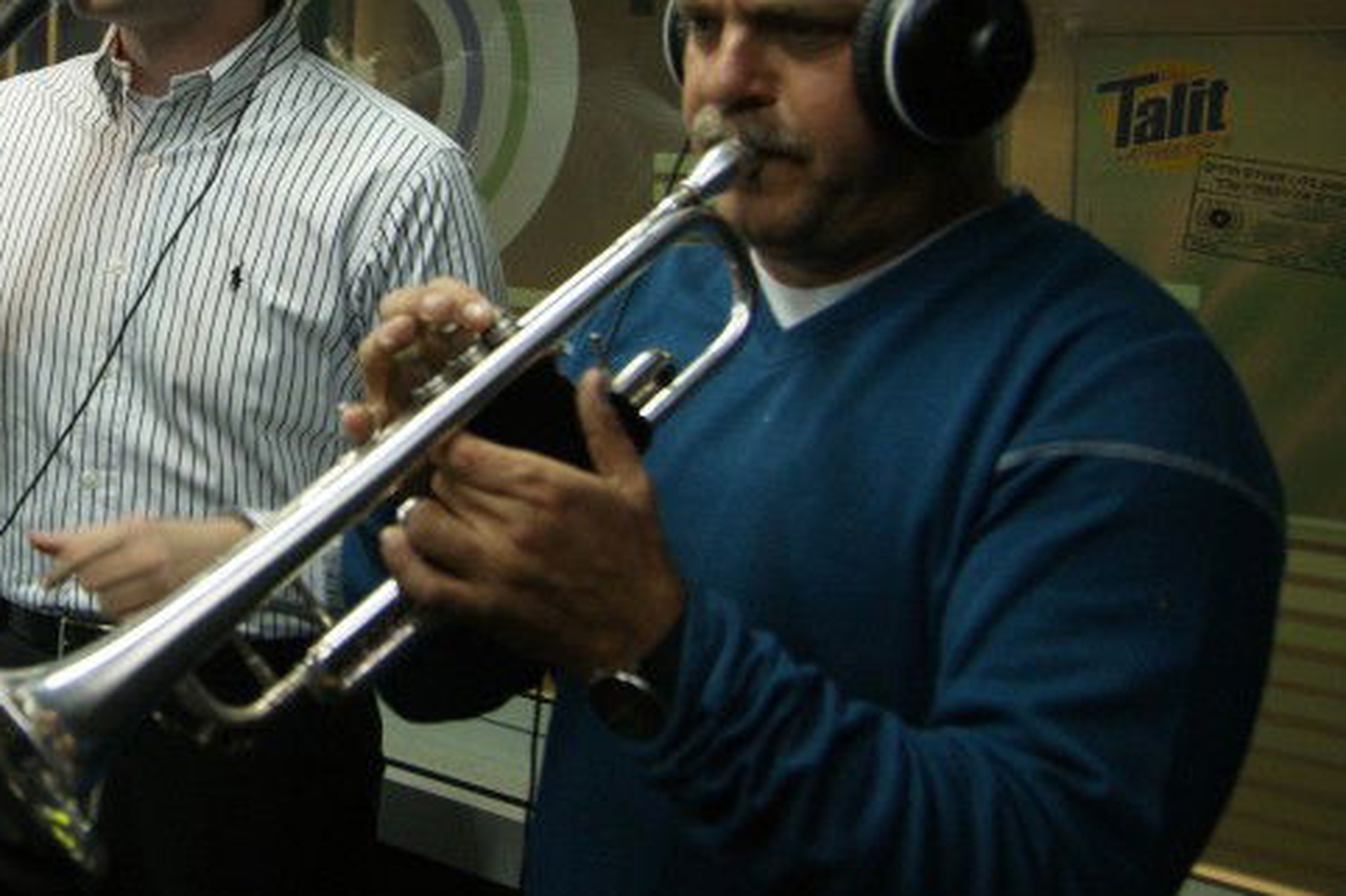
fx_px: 4186
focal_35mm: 112
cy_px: 208
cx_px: 103
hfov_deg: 17.9
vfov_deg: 12.2
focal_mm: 40
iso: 400
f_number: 2.8
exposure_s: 1/60
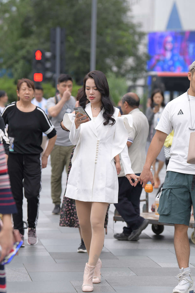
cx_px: 99
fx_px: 1381
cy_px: 160
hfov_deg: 8.1
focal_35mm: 170
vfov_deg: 12.1
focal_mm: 135
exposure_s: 1/1000
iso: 400
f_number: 4
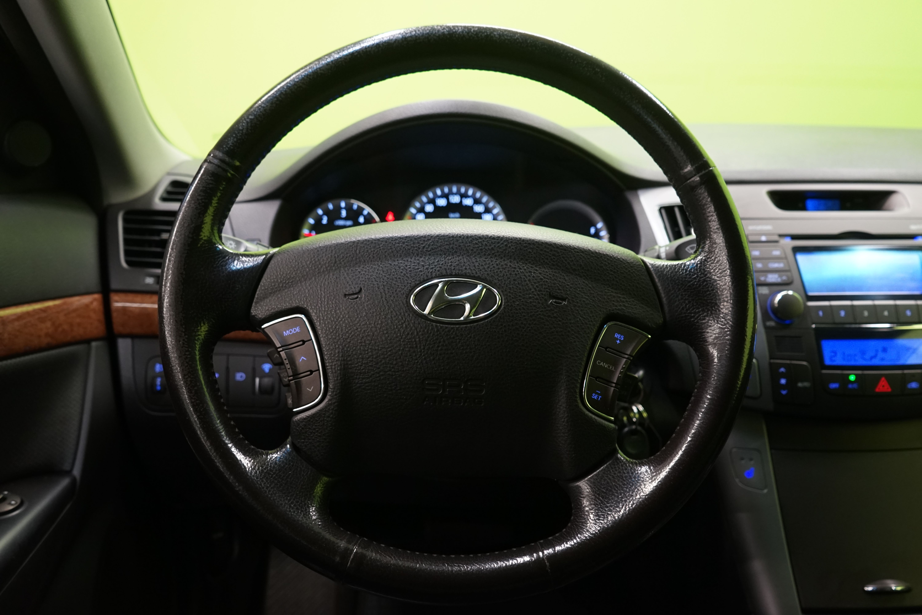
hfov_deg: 60.3
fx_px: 794
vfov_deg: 42.3
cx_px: 461
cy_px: 308
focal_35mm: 31
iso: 1600
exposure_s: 1/20
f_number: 5.6
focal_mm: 31
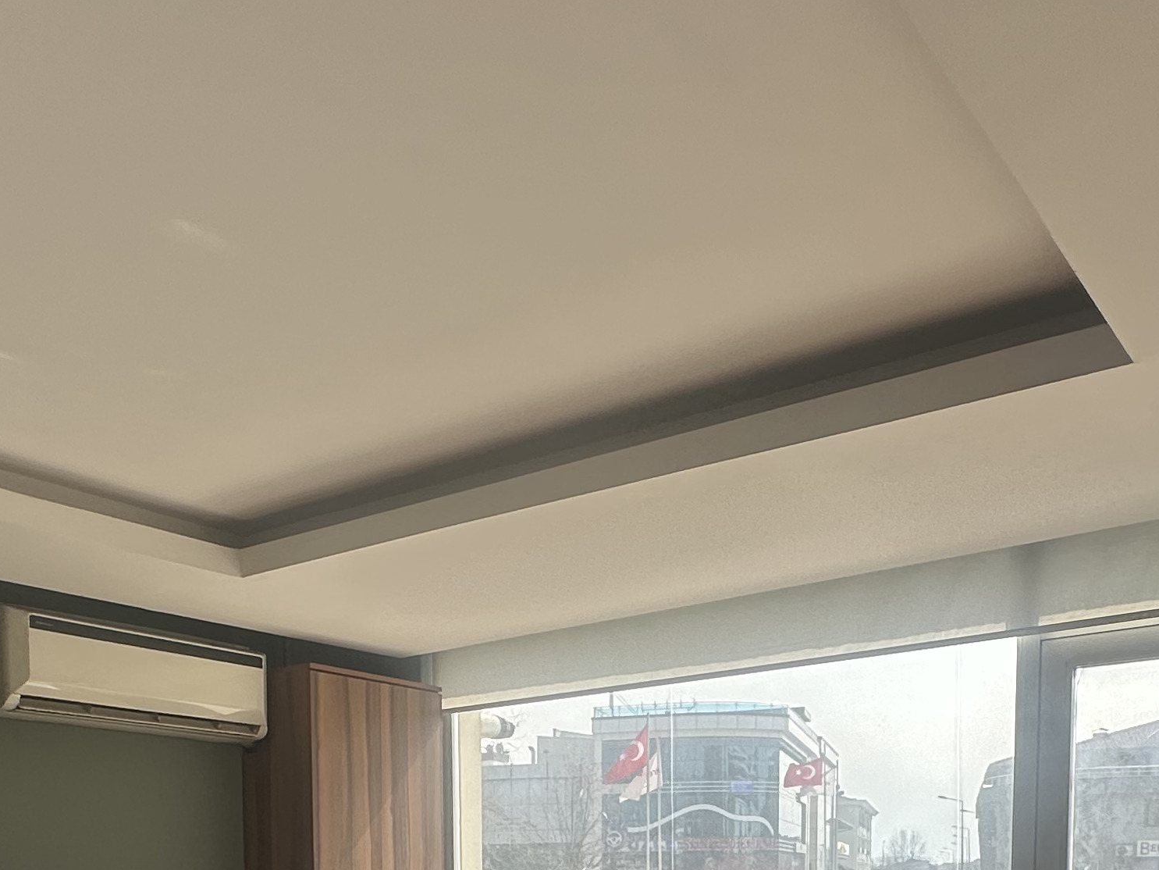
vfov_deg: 32.5
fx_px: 1272
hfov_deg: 48.6
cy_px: 991
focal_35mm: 38
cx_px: 454
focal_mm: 2.22
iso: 40
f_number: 2.2
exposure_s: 1/178
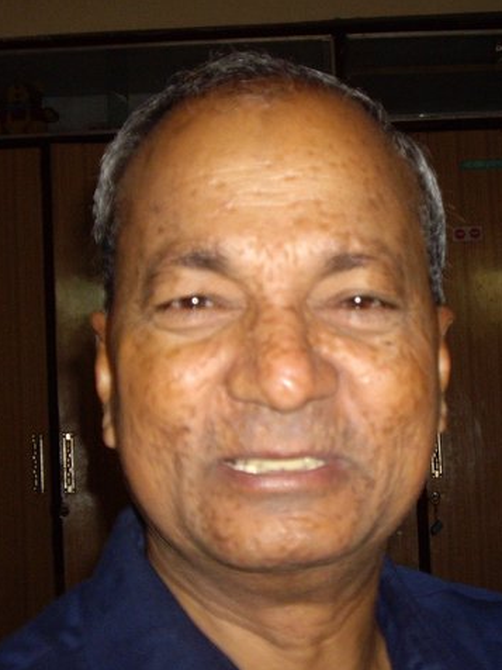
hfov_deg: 19.8
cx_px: 329
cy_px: 335
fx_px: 1431
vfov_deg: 26.3
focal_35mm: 74
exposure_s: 1/60
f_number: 3.3
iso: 200
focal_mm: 9
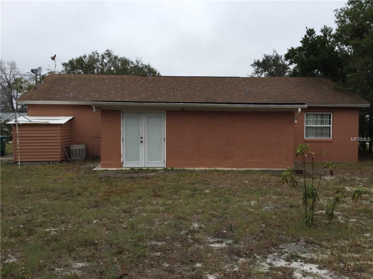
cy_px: 140
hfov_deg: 58.4
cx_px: 186
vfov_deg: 45.4
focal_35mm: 31
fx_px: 334
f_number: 2.4
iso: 25
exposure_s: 1/754
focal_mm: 3.3
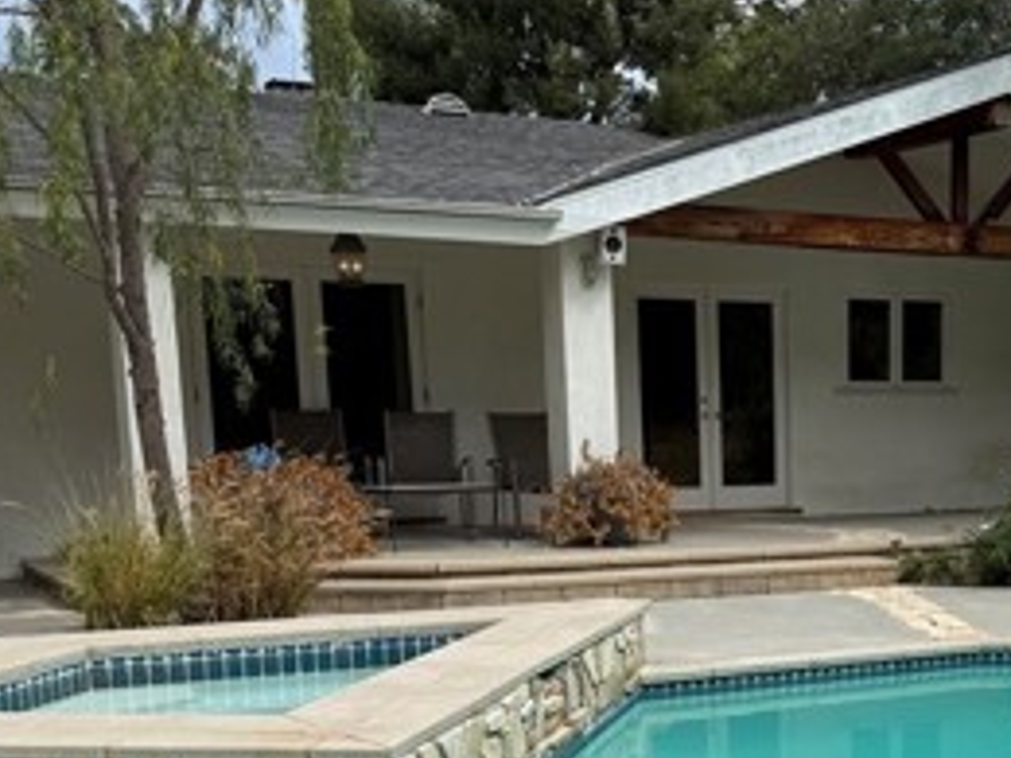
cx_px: 875
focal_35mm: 59
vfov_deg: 23.8
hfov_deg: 31.4
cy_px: 750
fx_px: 1723
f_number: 1.78
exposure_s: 1/4673
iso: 80
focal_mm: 6.76
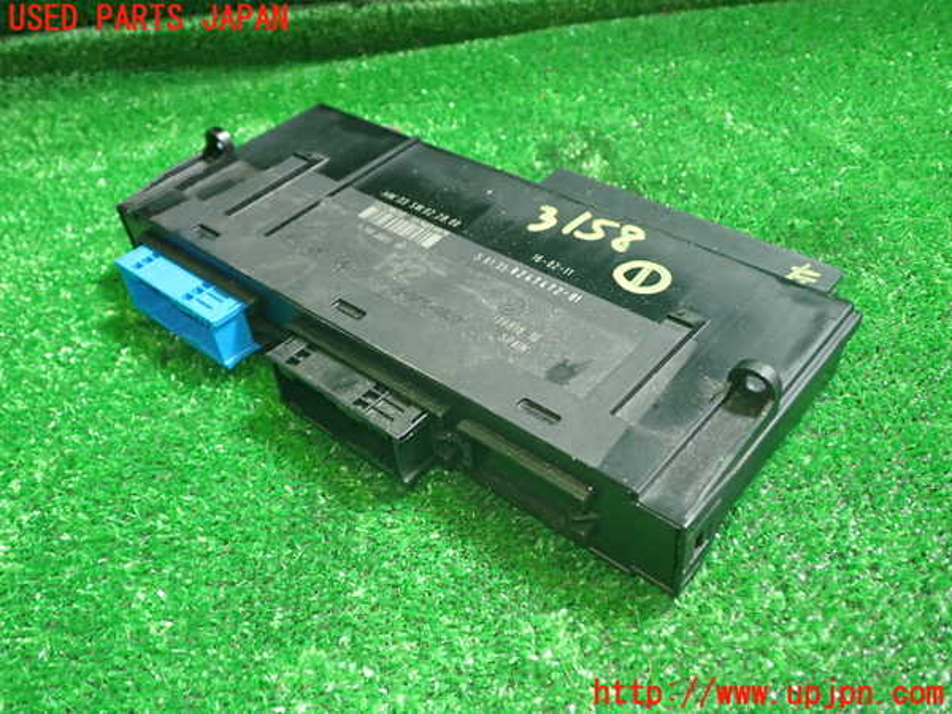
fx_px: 880
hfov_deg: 56.8
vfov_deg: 44.2
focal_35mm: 32
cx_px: 476
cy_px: 357
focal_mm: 5.79
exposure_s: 1/30
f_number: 2.4
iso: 640
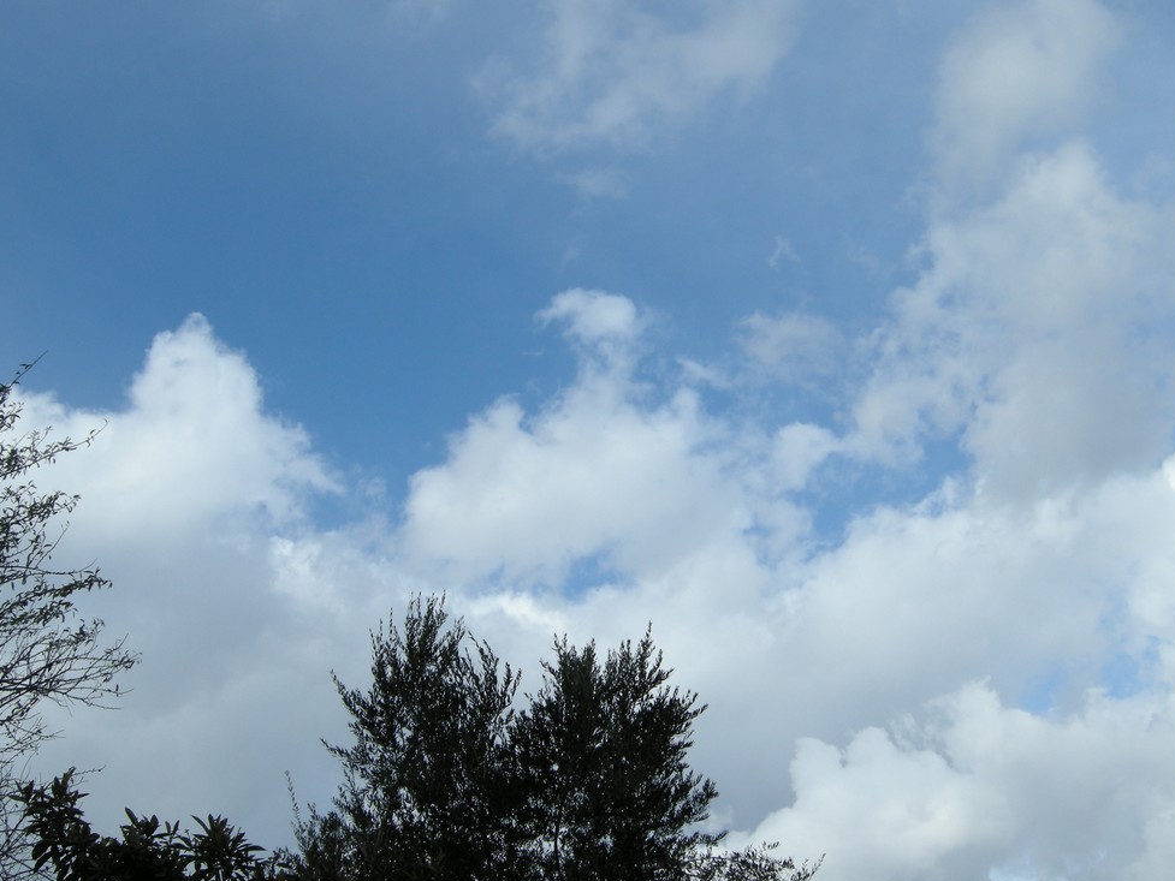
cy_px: 445
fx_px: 1460
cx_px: 605
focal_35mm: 43
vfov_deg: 33.6
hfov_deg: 43.8
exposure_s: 1/260
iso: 64
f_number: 6.1
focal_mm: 7.5
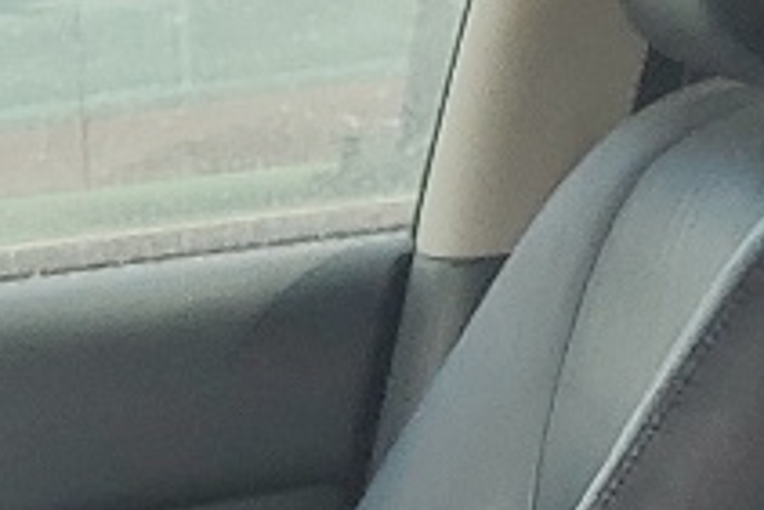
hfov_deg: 9.2
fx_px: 4353
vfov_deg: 6.1
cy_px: 1667
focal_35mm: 205
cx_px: -956
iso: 50
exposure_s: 1/278
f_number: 1.5
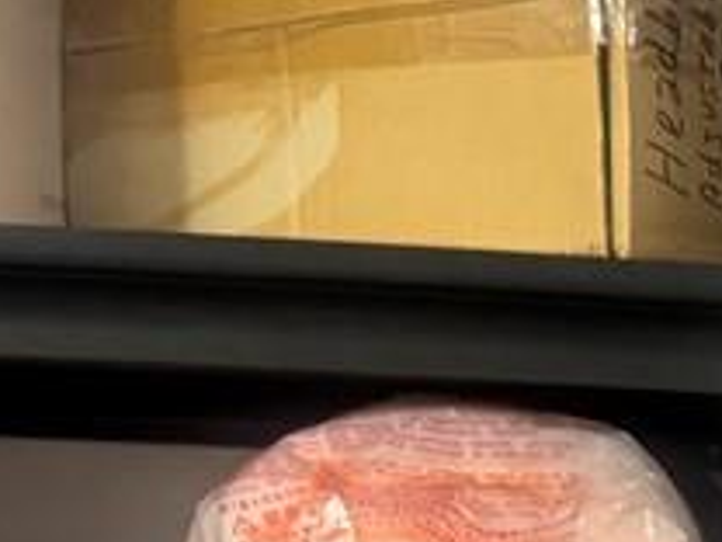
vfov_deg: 7.7
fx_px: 3859
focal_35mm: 185
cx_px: 1649
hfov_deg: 9.6
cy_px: 1056
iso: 500
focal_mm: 6.76
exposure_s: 1/60
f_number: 1.78
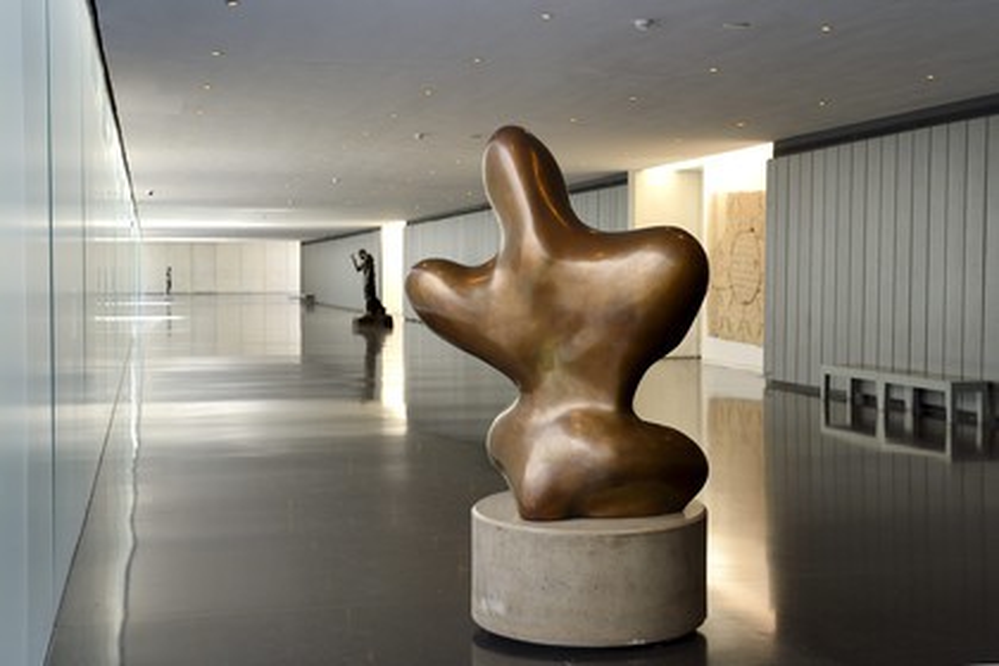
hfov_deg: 41.1
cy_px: 333
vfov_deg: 28.1
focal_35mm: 48
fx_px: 1332
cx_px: 500
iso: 800
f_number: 4.5
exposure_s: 1/60
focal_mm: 48
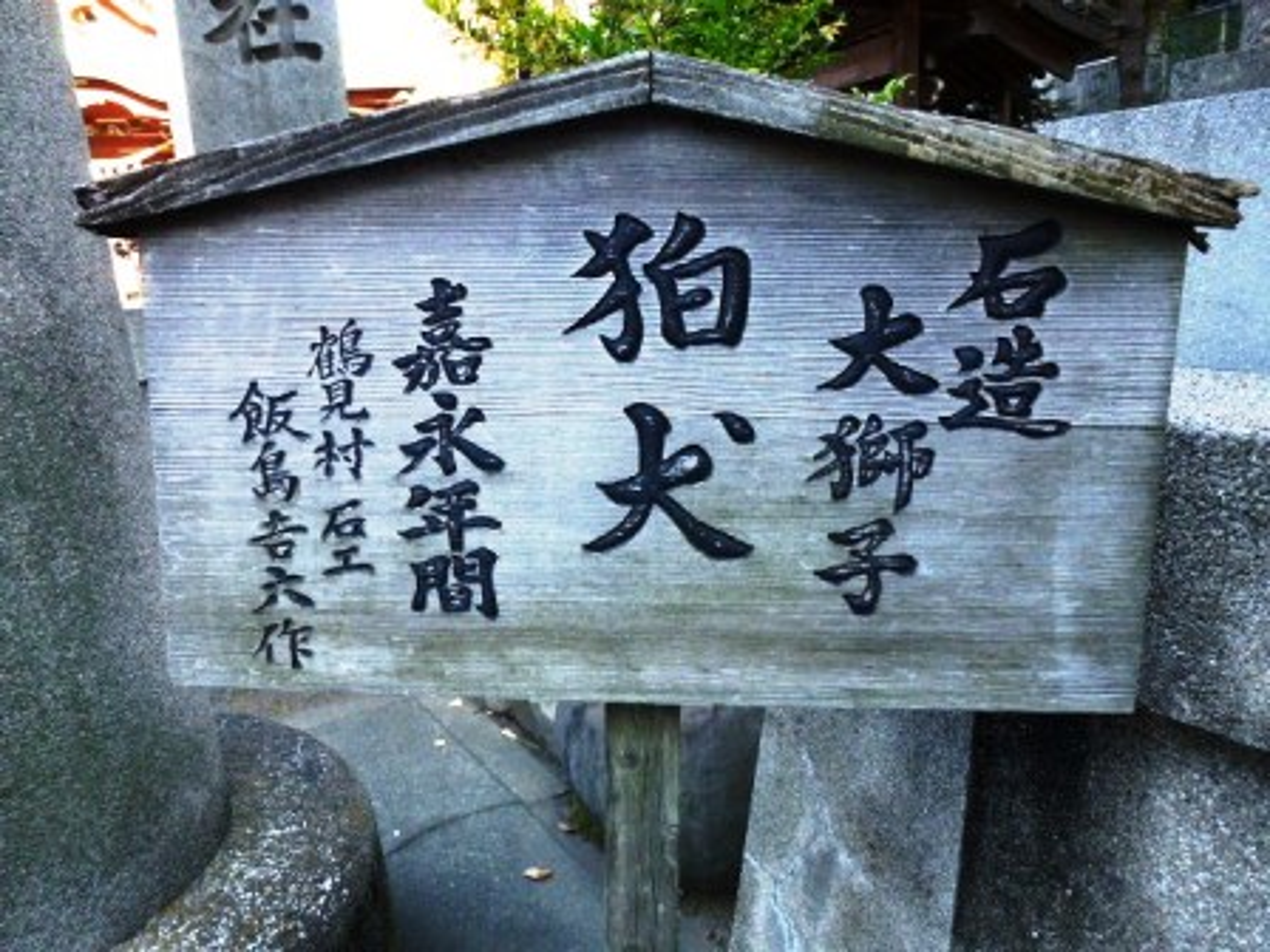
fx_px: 881
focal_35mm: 24
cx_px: 635
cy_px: 476
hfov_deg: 71.6
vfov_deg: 56.8
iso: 125
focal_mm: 4.3
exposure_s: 1/60
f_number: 3.3
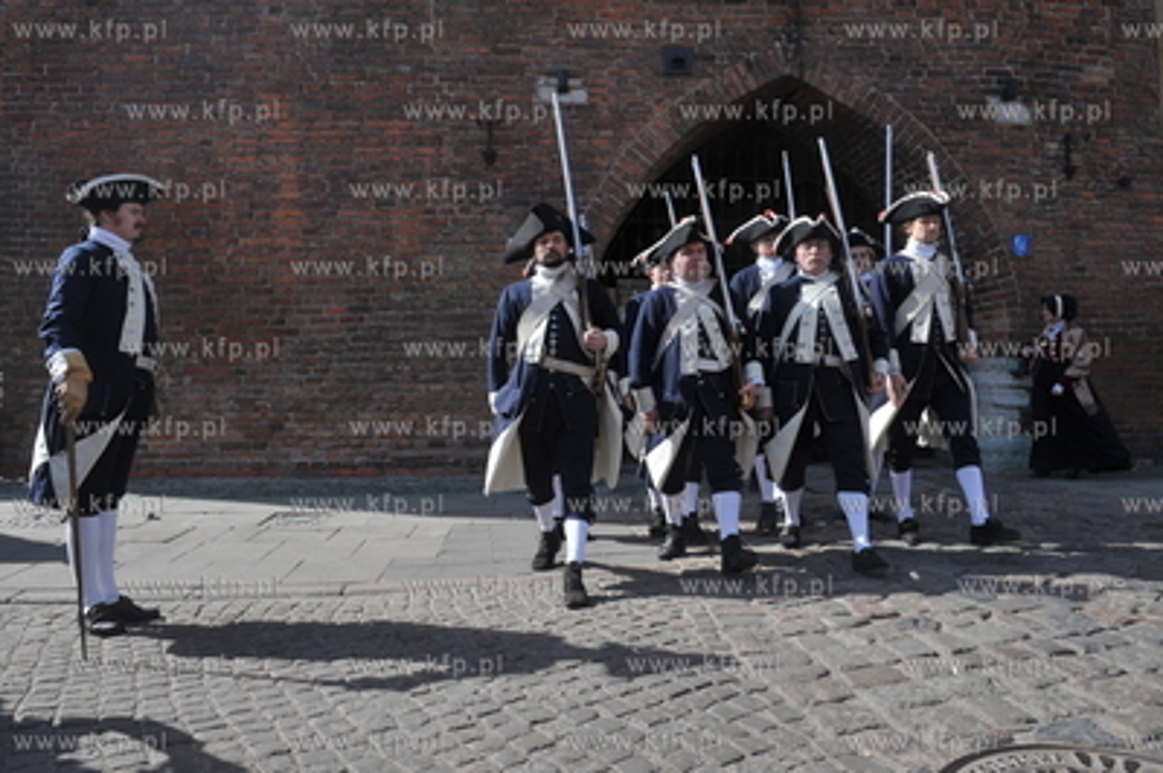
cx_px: 582
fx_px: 839
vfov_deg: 49.5
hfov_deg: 69.4
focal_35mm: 26
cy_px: 386
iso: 400
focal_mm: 26
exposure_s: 1/500
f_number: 9
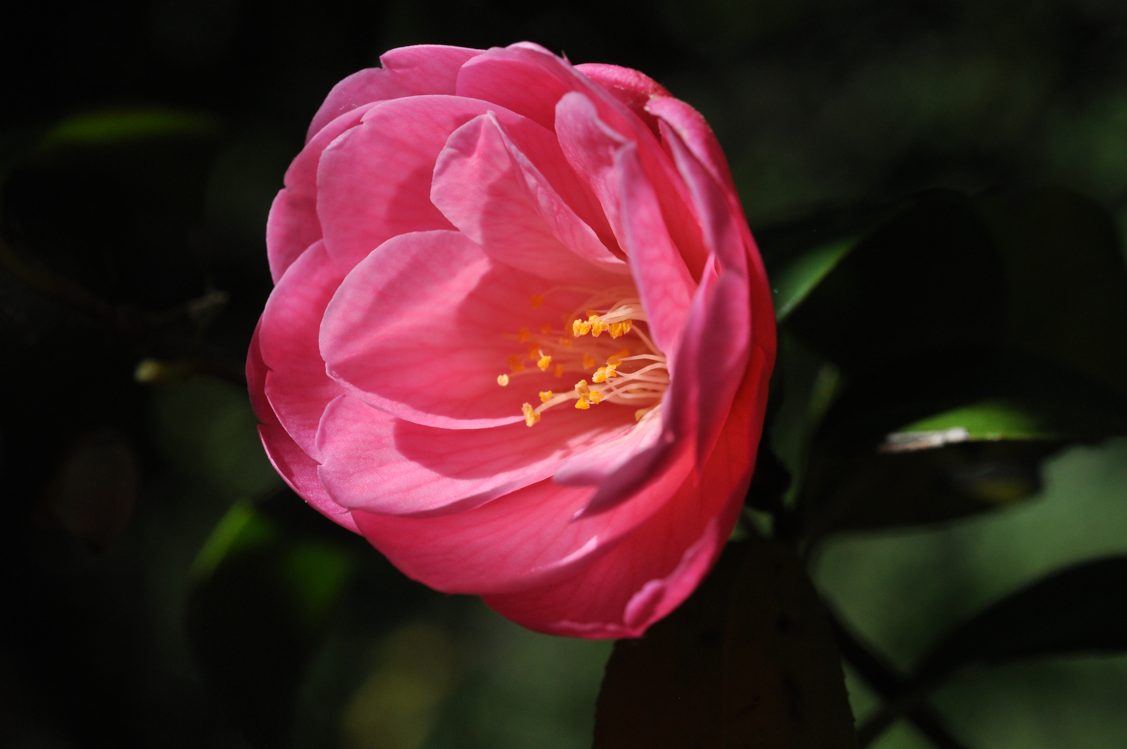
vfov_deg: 15.1
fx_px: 2814
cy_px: 374
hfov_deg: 22.6
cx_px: 564
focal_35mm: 90
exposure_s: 1/2000
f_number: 8
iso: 400
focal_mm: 60
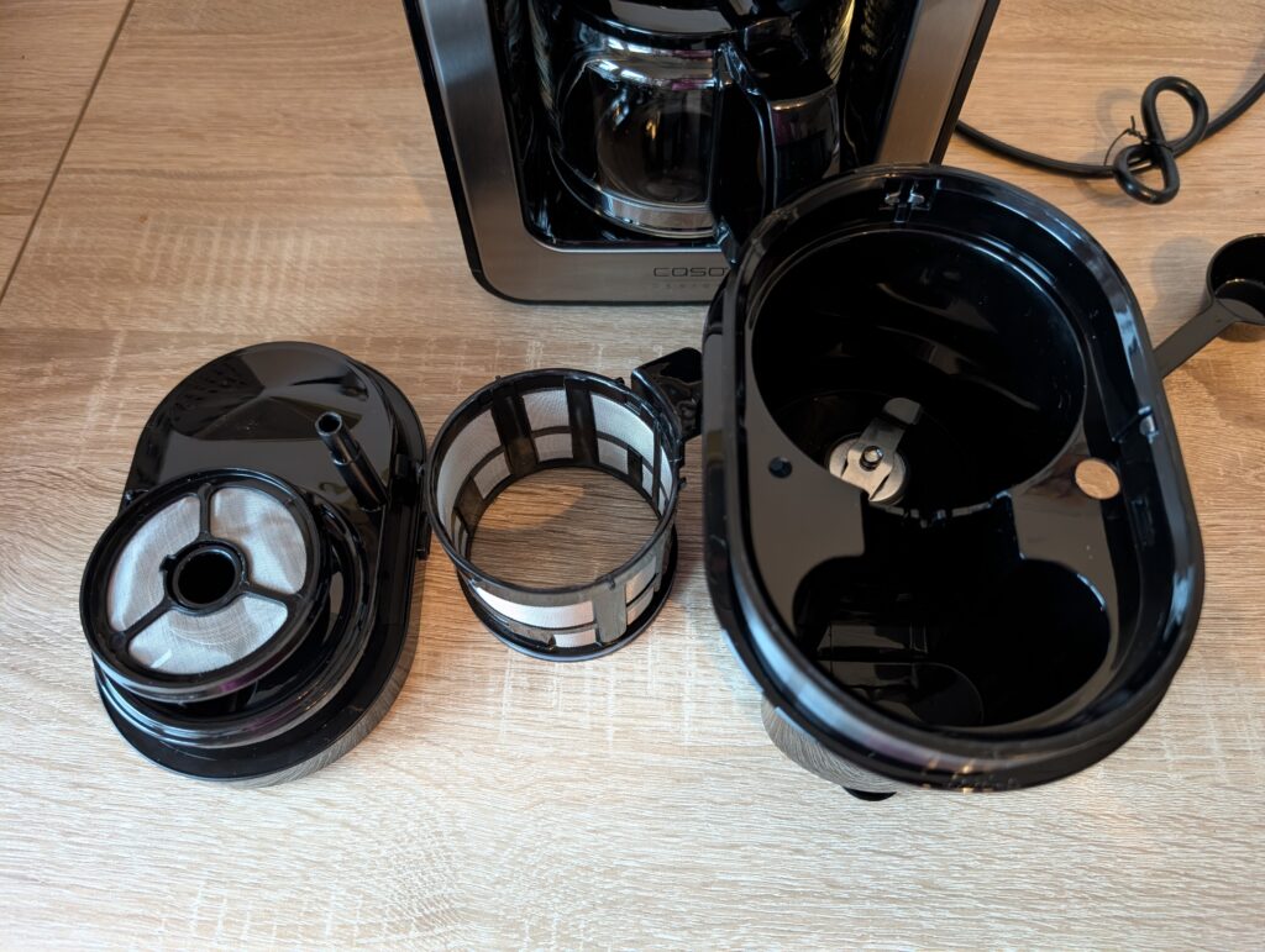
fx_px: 878
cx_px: 632
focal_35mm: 24
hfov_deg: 71.5
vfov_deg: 56.9
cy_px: 476
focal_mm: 6.9
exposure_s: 1/25
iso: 422
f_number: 1.68
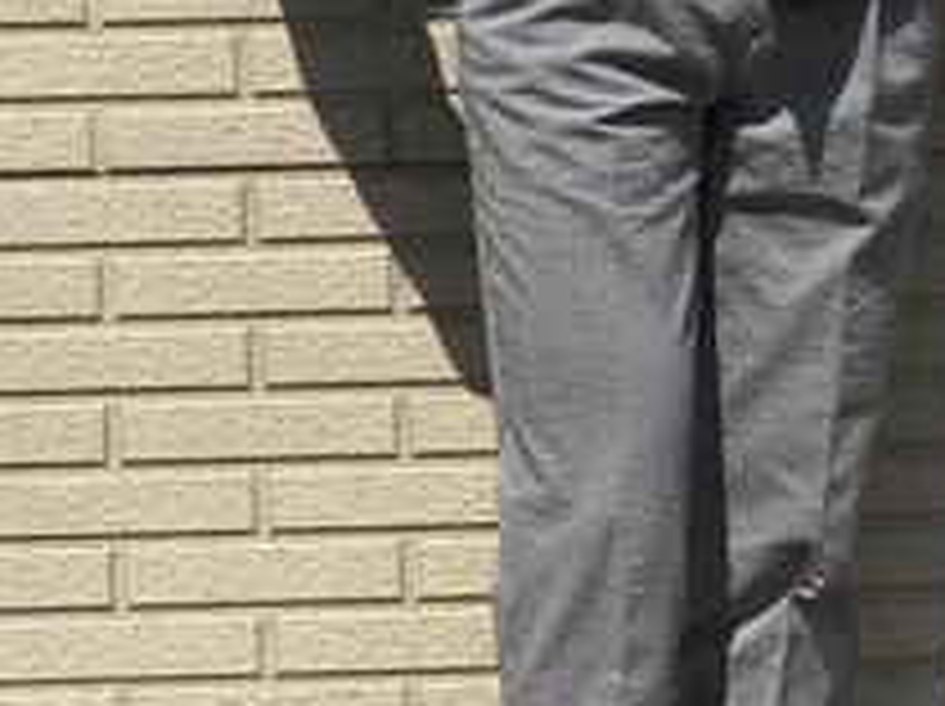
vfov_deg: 10.9
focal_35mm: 136
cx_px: 688
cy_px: 542
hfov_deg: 14.5
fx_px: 3708
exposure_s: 1/1916
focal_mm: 6.6
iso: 20
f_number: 2.8
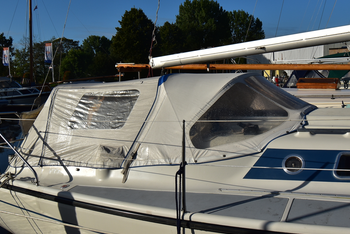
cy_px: 80
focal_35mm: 42
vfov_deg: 31.7
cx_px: 190
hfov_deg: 46.3
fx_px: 409
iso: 200
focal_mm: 20
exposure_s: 1/640
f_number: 11
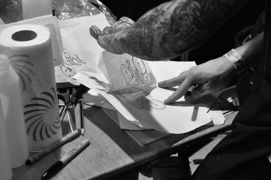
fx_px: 564
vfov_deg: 18.1
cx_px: 136
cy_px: 90
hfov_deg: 27.0
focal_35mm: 75
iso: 3200
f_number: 5.6
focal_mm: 50
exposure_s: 1/100
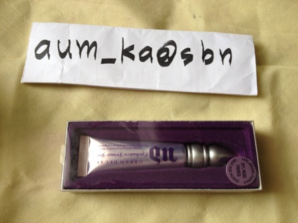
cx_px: 149
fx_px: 301
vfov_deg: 40.7
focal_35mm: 35
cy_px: 112
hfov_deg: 52.6
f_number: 2.4
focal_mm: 4.28
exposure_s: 1/60
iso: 80
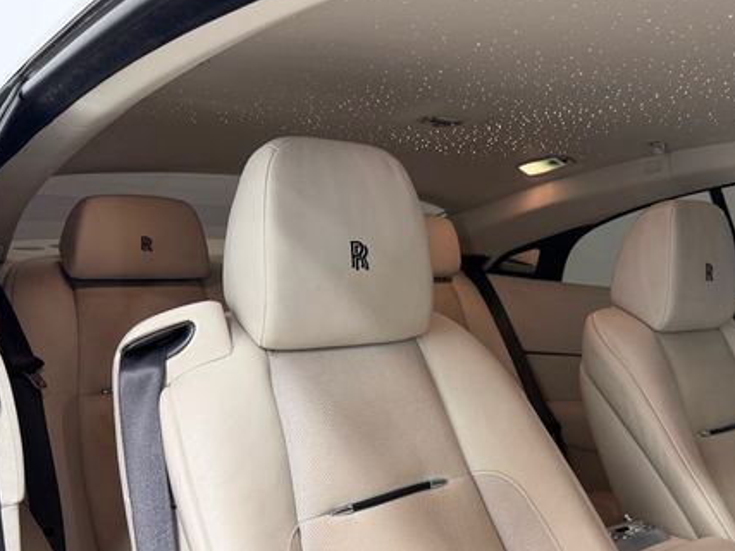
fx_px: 764
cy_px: 374
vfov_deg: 39.1
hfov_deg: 50.5
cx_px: 485
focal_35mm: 36
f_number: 1.78
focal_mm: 6.76
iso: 160
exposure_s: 1/120
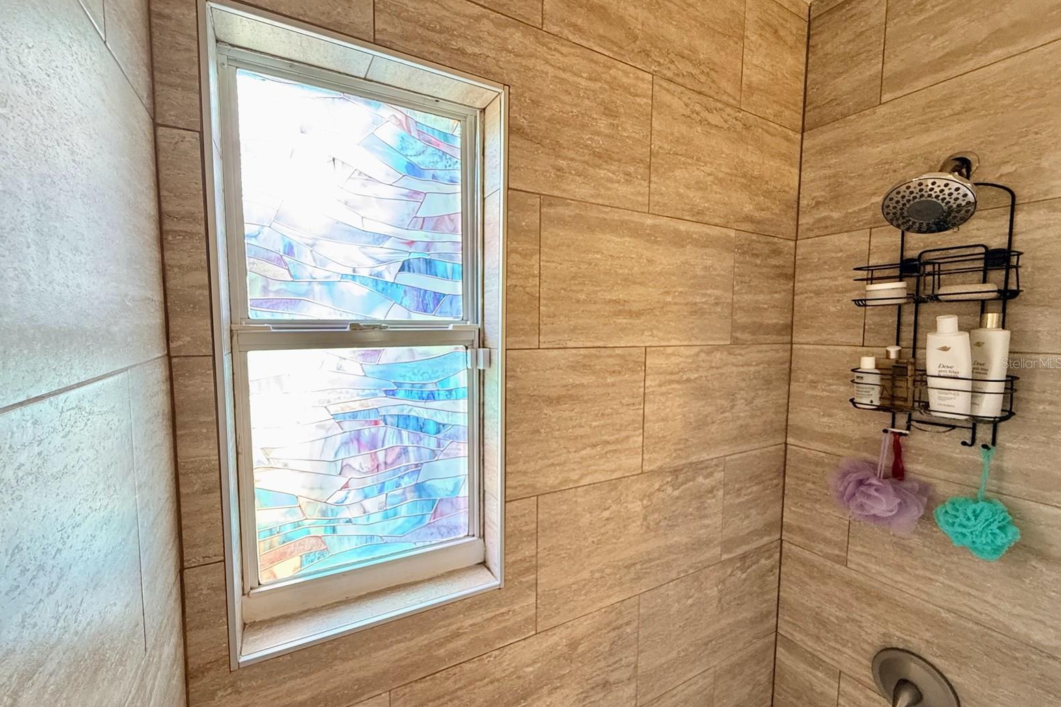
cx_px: 519
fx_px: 442
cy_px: 363
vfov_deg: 77.3
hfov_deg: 100.4
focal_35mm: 15
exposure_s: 1/60
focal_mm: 2.22
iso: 500
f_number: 2.2
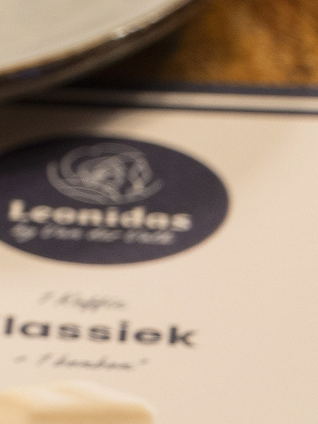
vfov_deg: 4.5
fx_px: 5365
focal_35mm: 438
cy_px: -52
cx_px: -669
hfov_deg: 3.3
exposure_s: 1/5
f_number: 6.3
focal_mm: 57
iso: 500
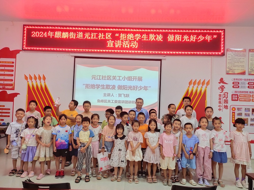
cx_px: 127
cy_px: 95
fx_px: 169
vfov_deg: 58.9
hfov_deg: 73.9
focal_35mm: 23
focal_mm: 4.74
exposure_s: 1/277
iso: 56
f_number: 1.79
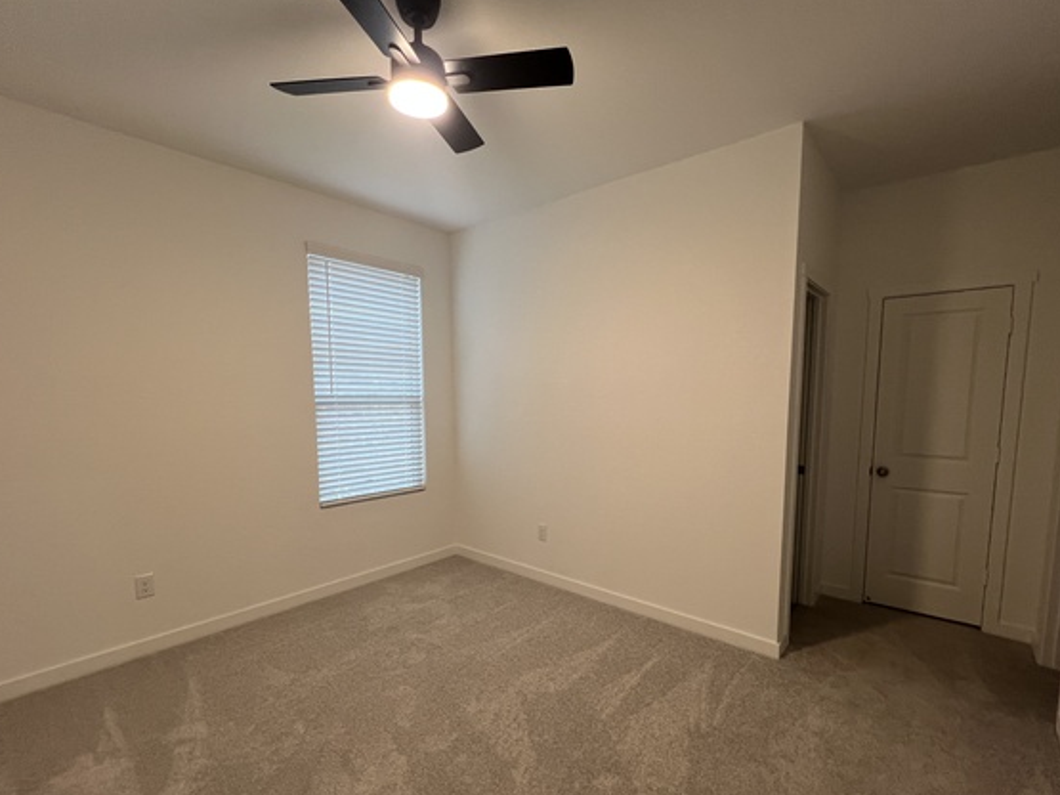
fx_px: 459
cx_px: 552
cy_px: 449
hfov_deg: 98.1
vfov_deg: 81.3
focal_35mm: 15
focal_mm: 1.57
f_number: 1.8
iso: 125
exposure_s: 1/60
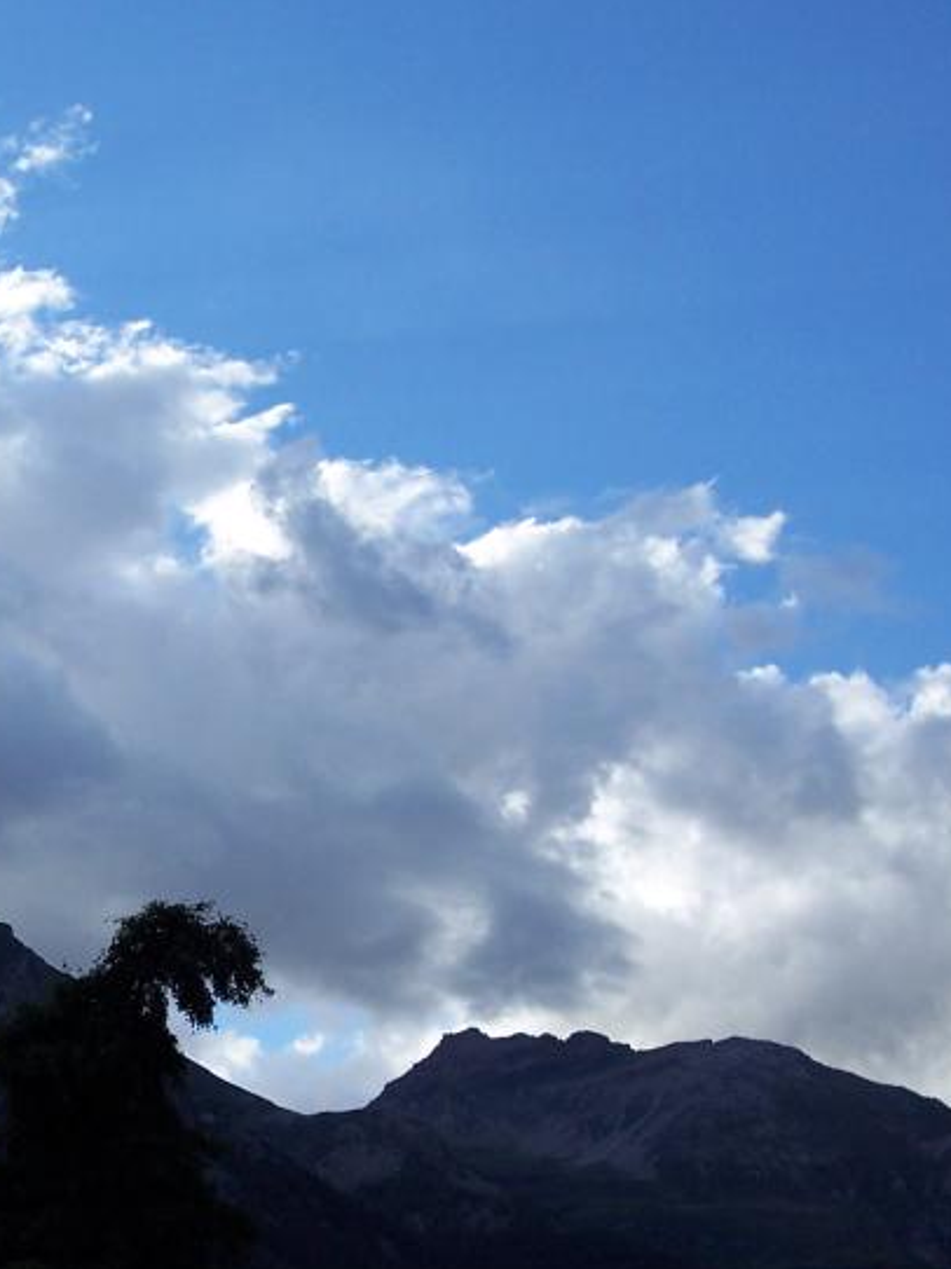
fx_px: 2639
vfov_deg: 27.0
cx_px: -21
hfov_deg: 19.8
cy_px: 569
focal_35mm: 72
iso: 100
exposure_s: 1/750
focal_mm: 8
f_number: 3.4
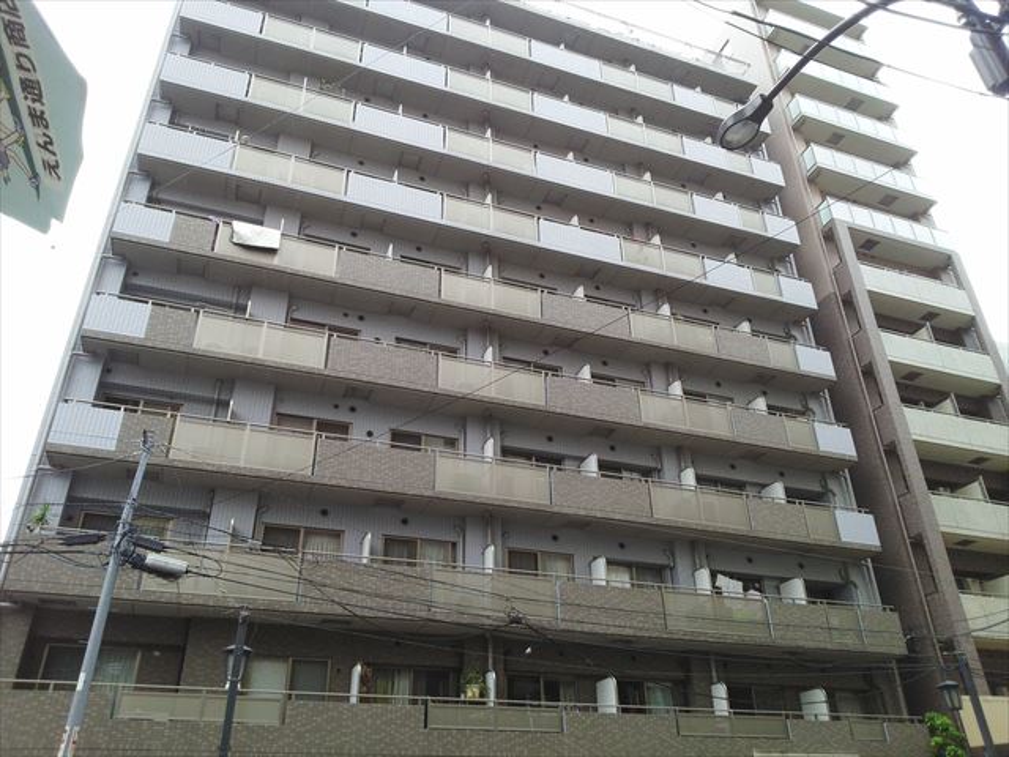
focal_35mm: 27
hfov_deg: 65.3
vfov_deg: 51.4
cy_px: 378
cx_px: 504
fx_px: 787
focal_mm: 2.87
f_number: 2.4
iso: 71
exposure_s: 1/333
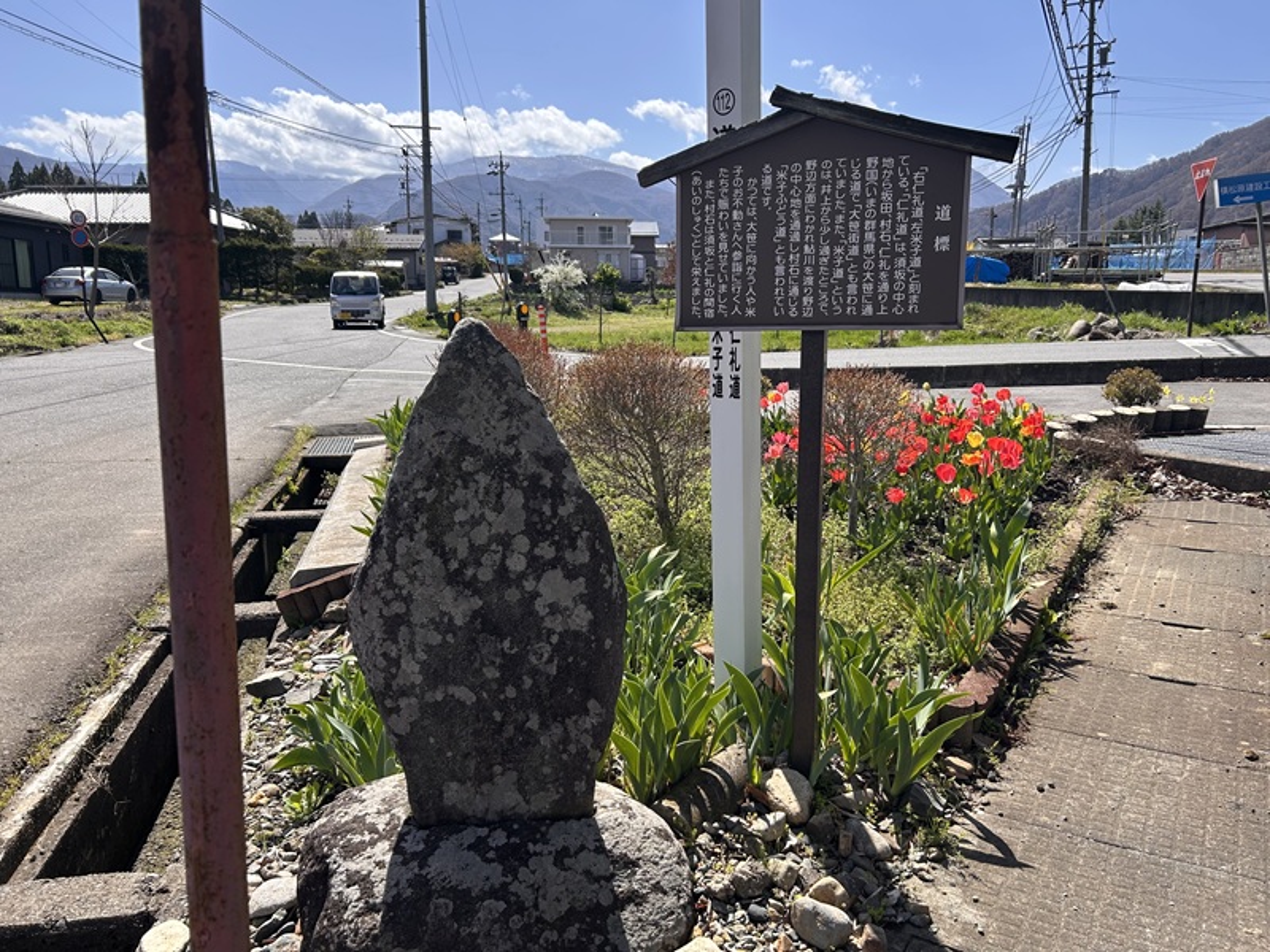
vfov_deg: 53.1
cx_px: 635
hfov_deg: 67.3
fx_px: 954
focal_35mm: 26
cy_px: 476
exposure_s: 1/2083
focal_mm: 5.7
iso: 50
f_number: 1.5
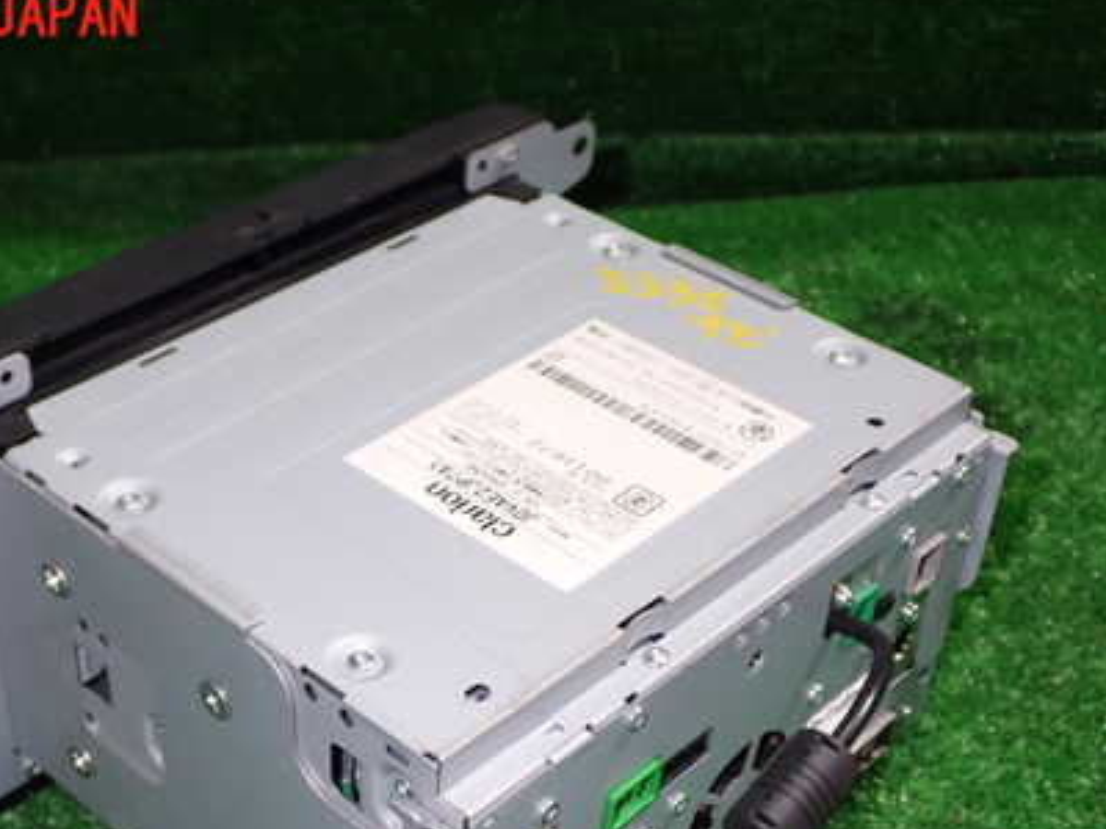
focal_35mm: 57
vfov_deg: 25.4
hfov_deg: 33.7
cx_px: 465
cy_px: 605
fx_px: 1821
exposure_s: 1/60
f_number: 2.7
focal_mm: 6.83
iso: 200
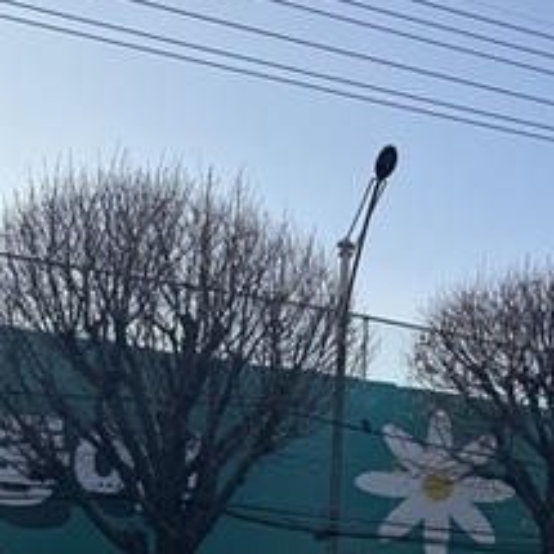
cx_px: 680
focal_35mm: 63
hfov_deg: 24.5
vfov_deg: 26.8
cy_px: 435
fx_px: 1141
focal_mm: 6.76
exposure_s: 1/1524
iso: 80
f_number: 1.78
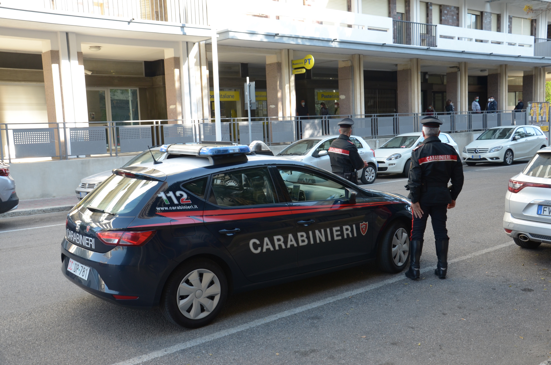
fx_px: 573
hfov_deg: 51.4
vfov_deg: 35.3
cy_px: 182
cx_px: 276
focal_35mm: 38
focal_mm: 25
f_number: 5.6
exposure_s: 1/100
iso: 250
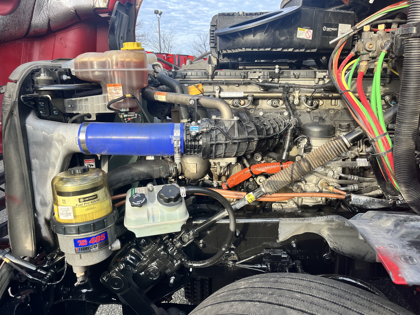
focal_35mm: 27
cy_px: 162
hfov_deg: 65.3
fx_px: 328
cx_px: 209
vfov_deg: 51.3
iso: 50
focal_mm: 5.1
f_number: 1.6
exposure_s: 1/358
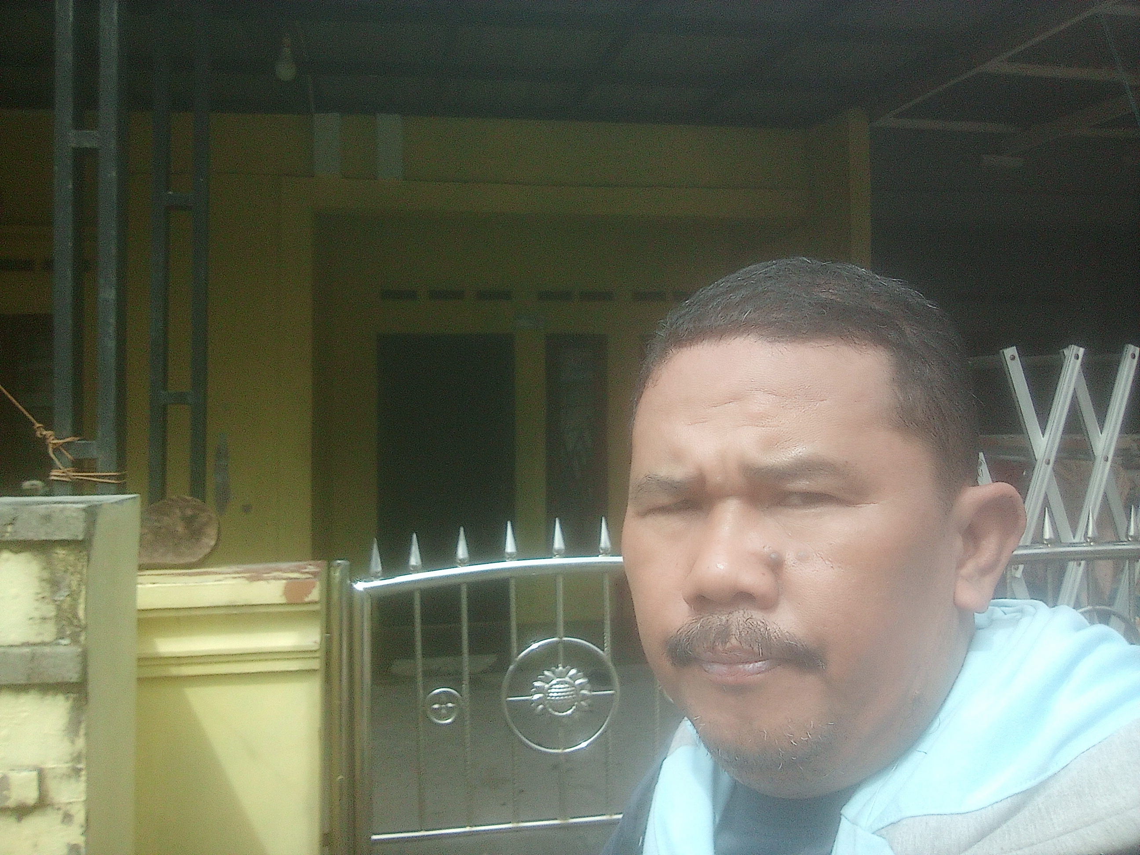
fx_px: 922
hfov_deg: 63.4
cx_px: 570
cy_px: 428
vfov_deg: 49.7
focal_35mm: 28
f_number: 2
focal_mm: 2.64
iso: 102
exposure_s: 1/481
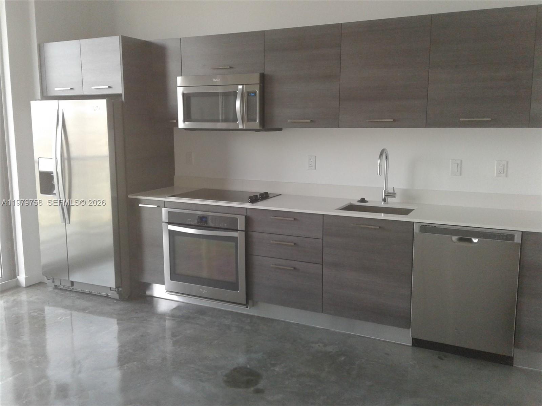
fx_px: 517
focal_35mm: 33
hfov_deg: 55.4
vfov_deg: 42.9
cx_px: 271
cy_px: 203
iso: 50
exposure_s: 1/50
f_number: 2.2
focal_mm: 3.3
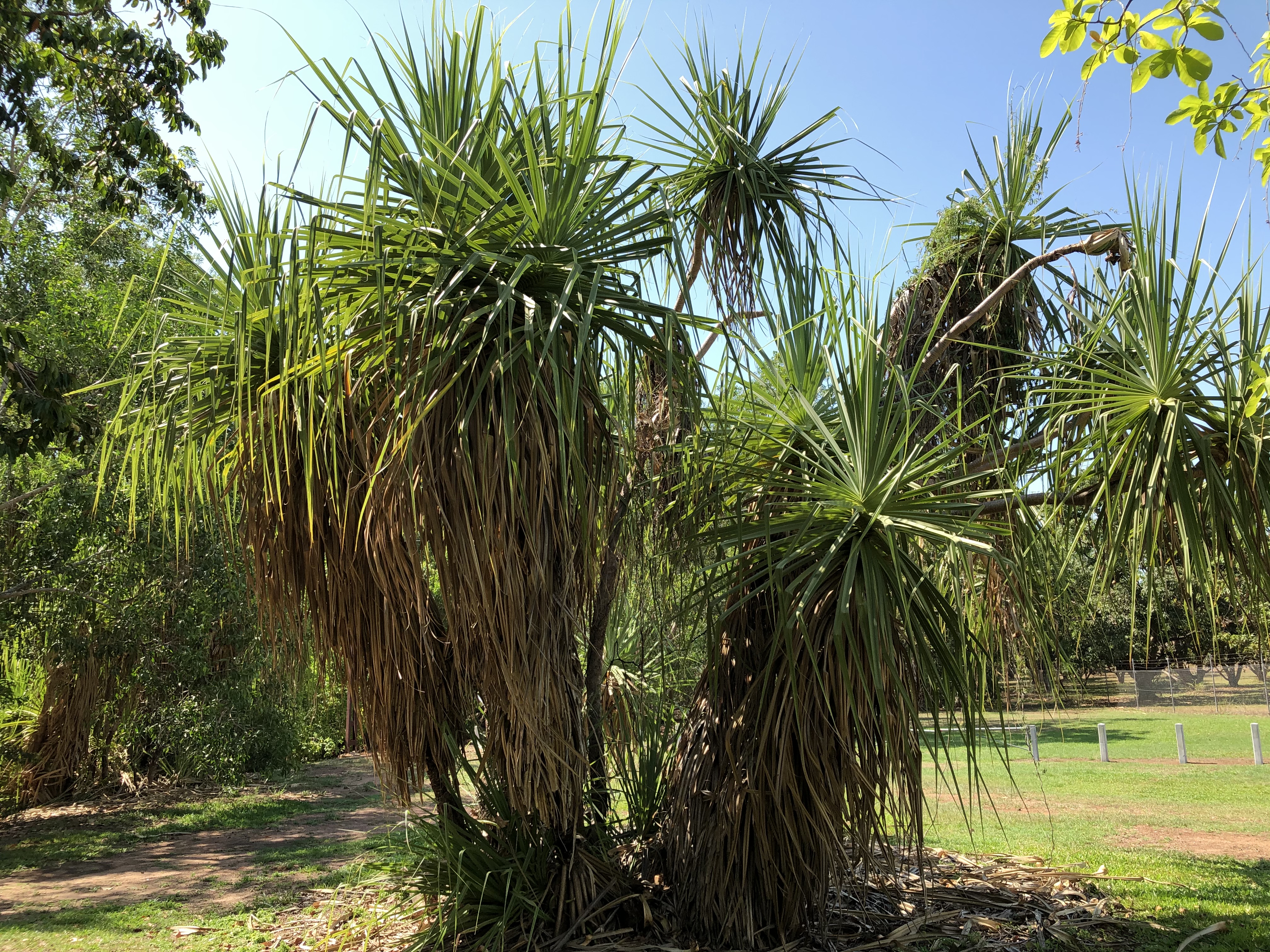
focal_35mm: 28
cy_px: 476
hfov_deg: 63.4
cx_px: 635
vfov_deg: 49.7
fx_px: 1027
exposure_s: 1/657
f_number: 1.8
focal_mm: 3.99
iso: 20
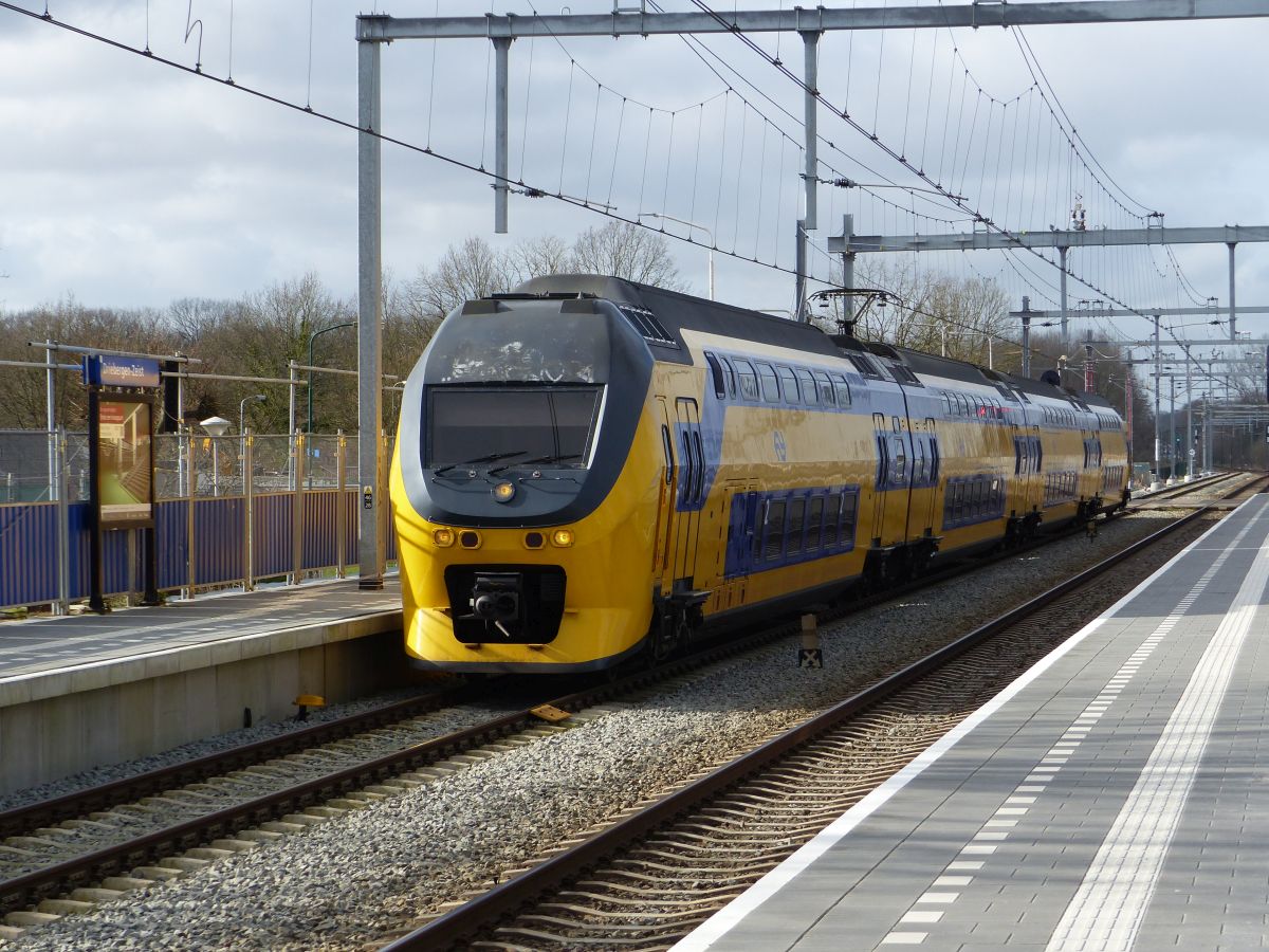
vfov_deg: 14.5
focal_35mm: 102
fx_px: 3739
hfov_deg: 19.3
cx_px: 634
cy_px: 476
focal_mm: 18.3
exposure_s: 1/640
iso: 100
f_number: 4
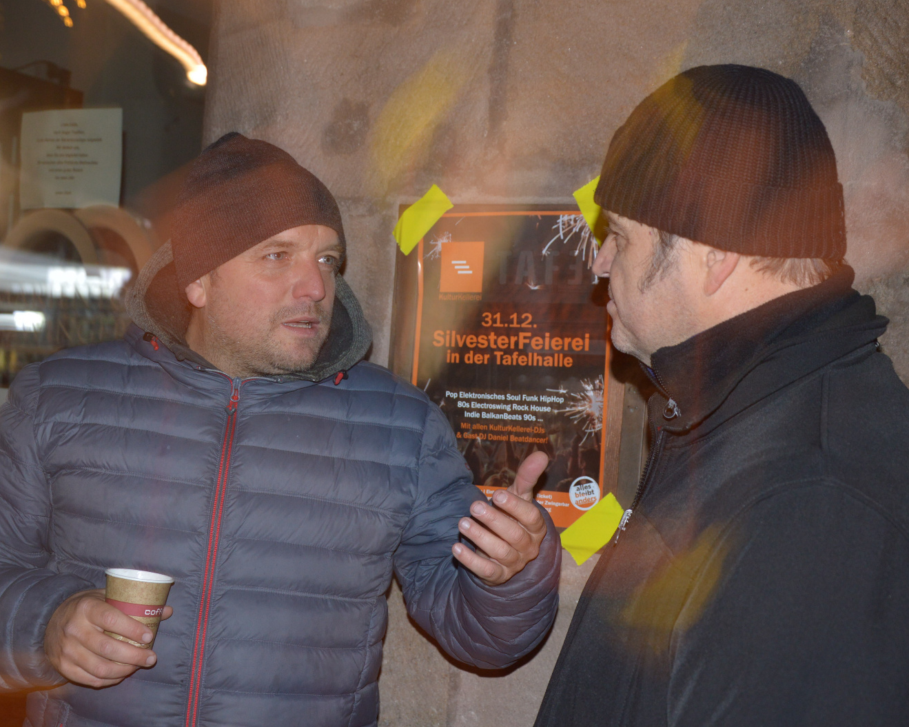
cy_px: 362
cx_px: 442
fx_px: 1560
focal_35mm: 58
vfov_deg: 26.2
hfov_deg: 32.5
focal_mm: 34
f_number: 4.2
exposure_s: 1
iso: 400
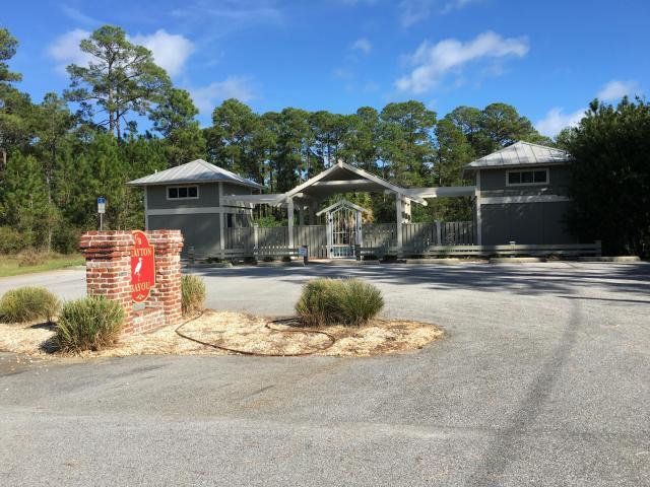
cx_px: 325
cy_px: 244
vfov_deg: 48.2
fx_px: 545
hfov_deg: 61.7
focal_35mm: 29
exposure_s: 1/1241
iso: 25
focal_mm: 4.15
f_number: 2.2
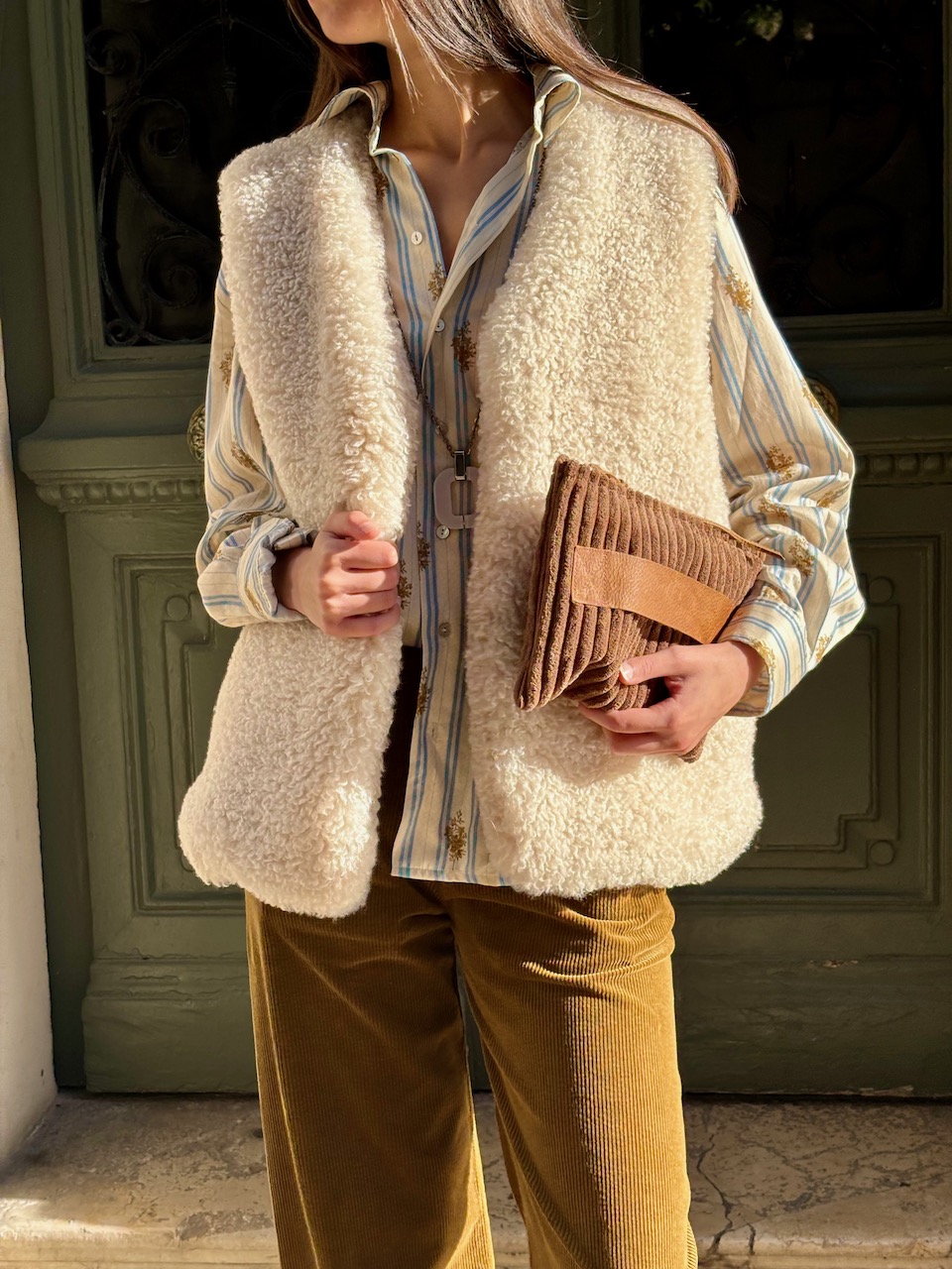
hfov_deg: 28.0
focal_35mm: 52
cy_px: 634
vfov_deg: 36.8
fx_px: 1907
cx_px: 476
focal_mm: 5.96
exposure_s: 1/1642
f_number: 1.6
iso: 40
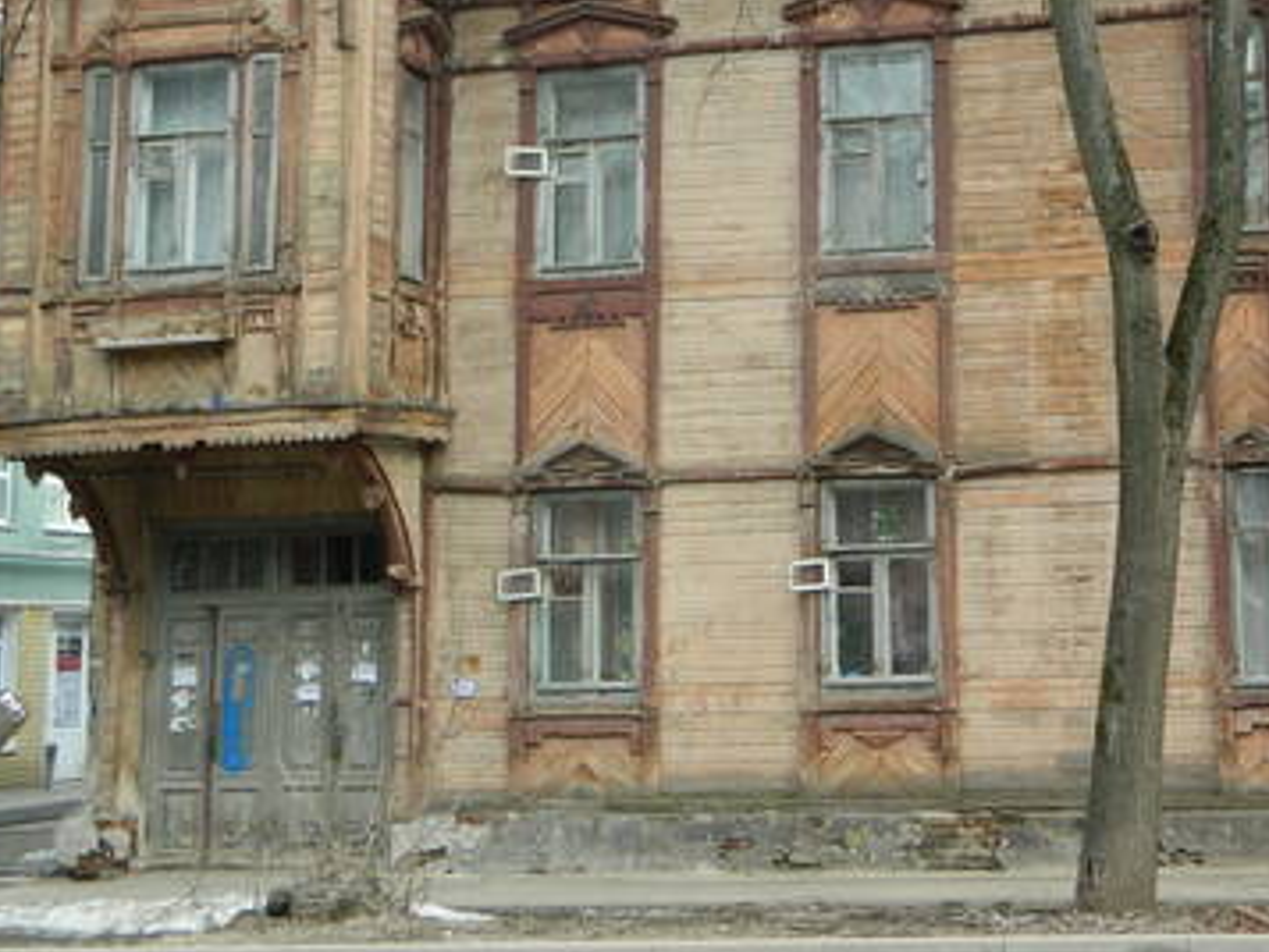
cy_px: 279
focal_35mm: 66
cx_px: 876
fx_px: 2420
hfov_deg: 29.1
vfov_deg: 22.1
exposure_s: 1/320
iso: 220
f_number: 3.5
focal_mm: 7.3
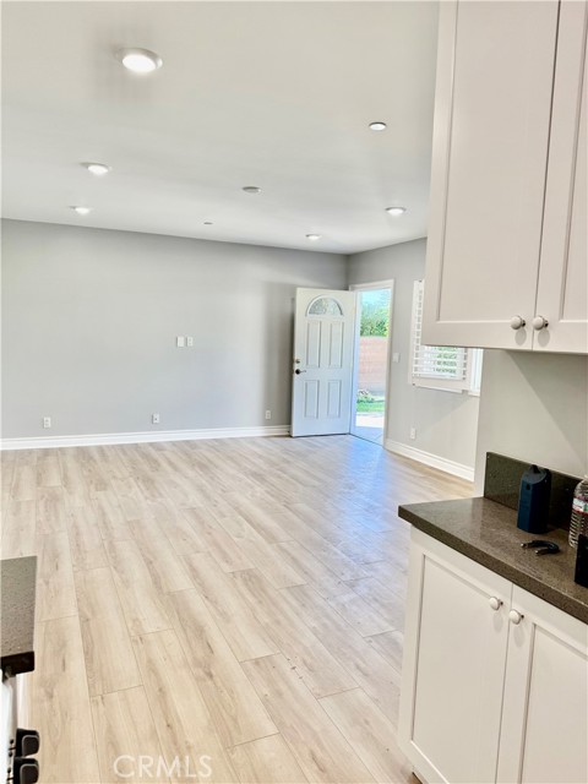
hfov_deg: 56.8
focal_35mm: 24
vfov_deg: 71.6
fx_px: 544
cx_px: 294
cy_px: 392
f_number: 1.78
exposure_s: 1/240
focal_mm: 6.76
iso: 100
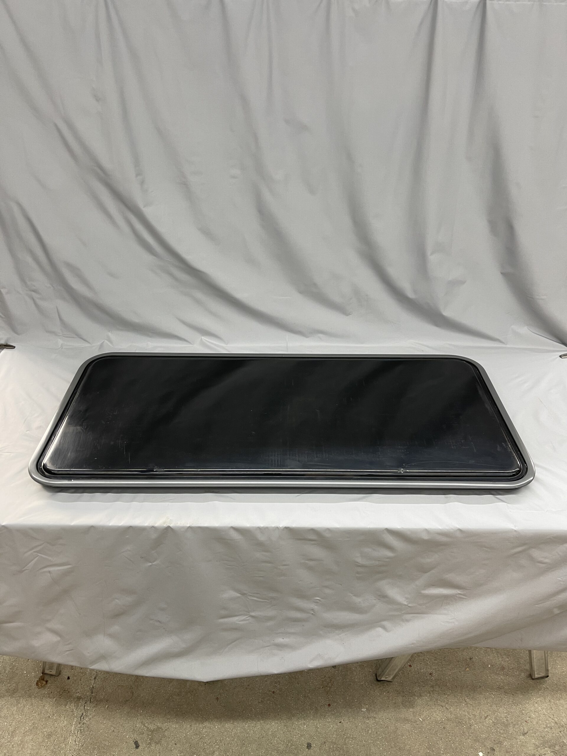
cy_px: 378
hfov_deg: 53.1
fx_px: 568
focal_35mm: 26
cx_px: 284
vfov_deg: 67.3
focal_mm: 5.1
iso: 64
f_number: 1.6
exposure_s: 1/50
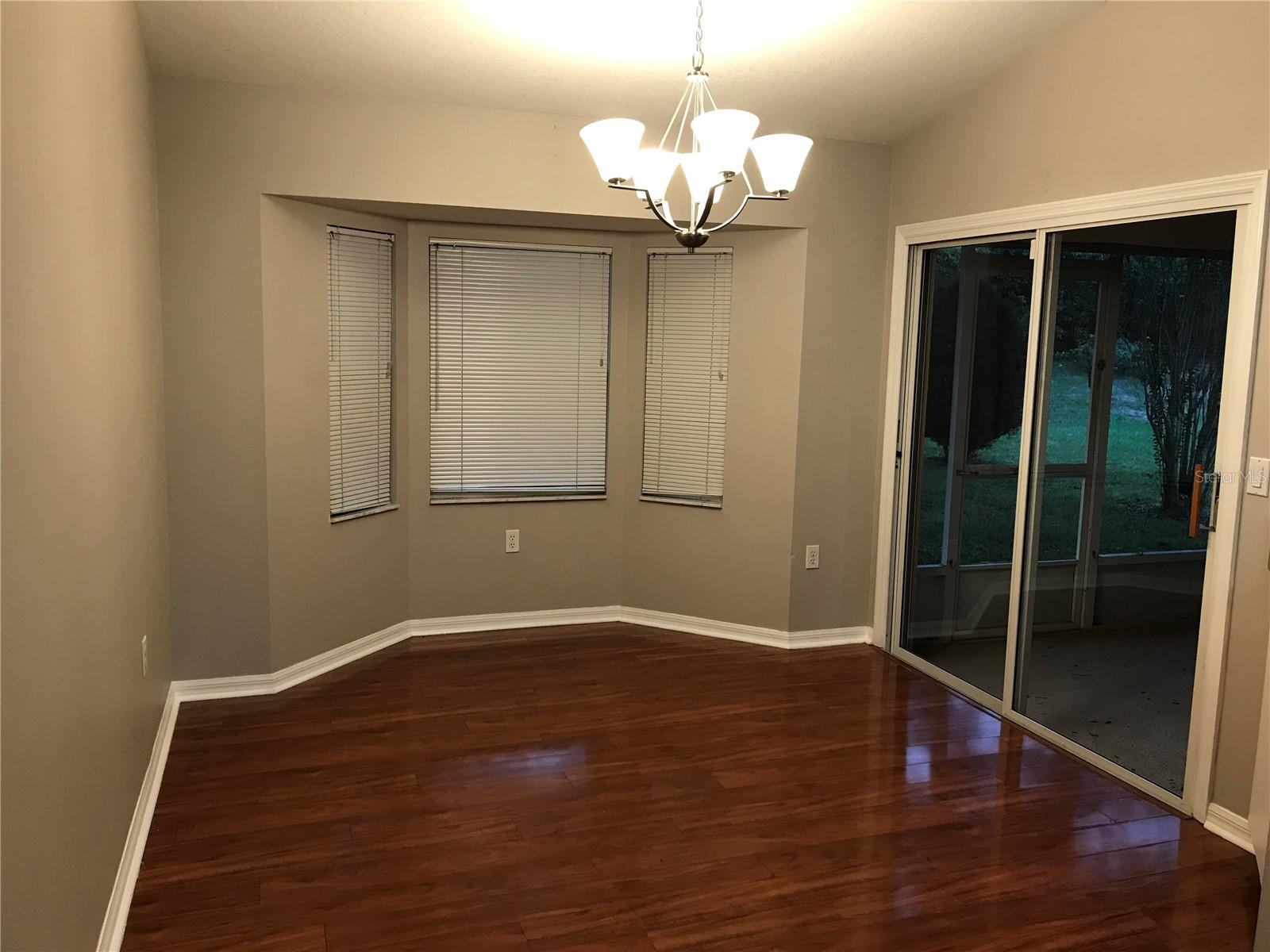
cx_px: 635
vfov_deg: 49.7
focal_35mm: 28
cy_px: 476
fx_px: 1027
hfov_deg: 63.4
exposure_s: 1/20
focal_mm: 3.99
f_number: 1.8
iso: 40
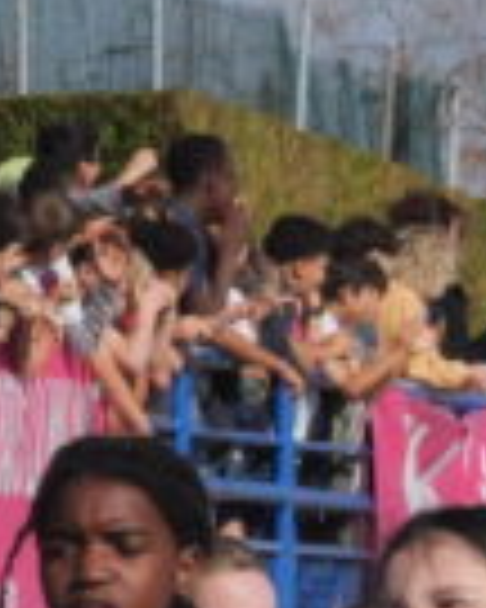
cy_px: 1101
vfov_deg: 2.5
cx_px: -598
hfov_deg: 2.0
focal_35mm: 772
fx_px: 13880
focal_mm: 52
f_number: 13
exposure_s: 1/3200
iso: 2000
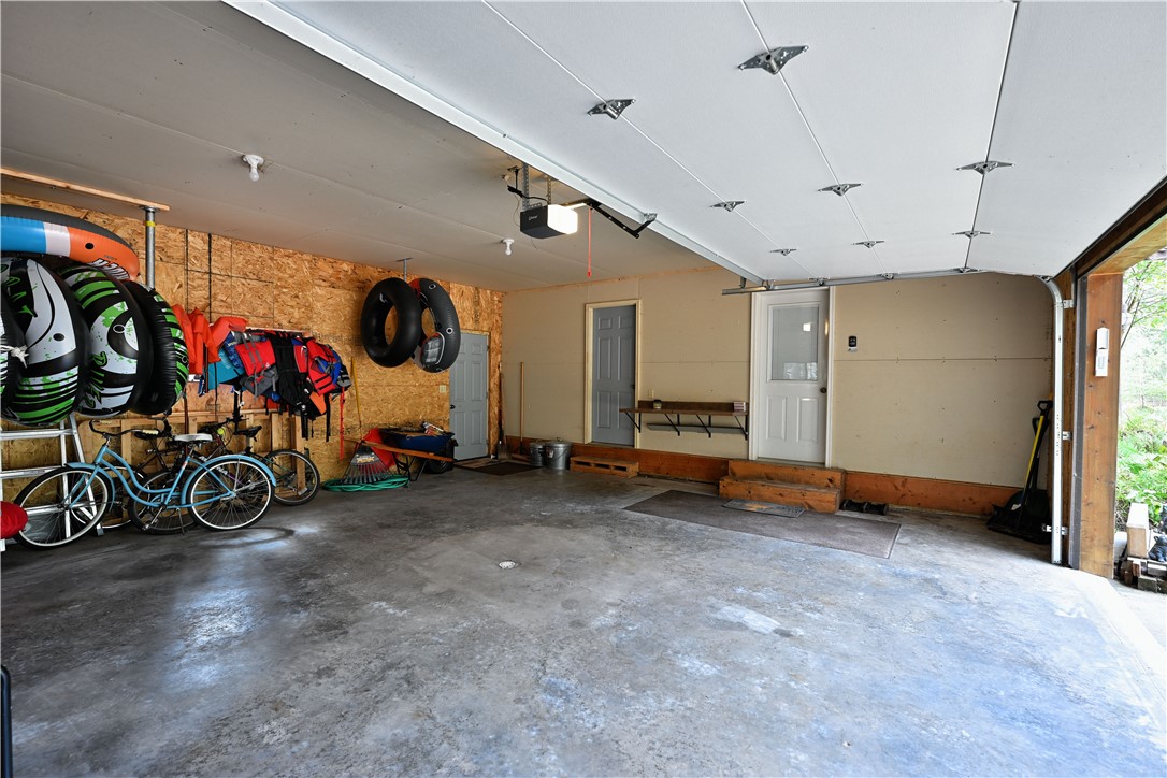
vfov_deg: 73.7
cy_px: 389
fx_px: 519
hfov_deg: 96.7
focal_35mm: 16
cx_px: 584
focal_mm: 16
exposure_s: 1/10
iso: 200
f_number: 5.6
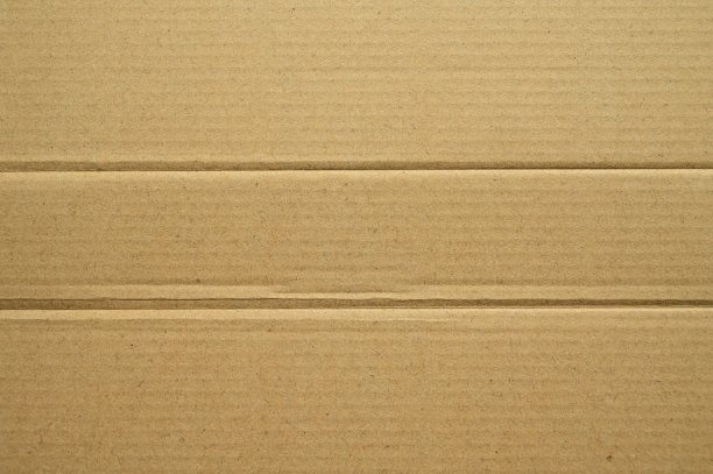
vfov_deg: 27.5
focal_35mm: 49
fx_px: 970
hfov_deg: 40.4
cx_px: 356
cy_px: 237
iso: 640
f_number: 8
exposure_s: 1/125
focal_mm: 49
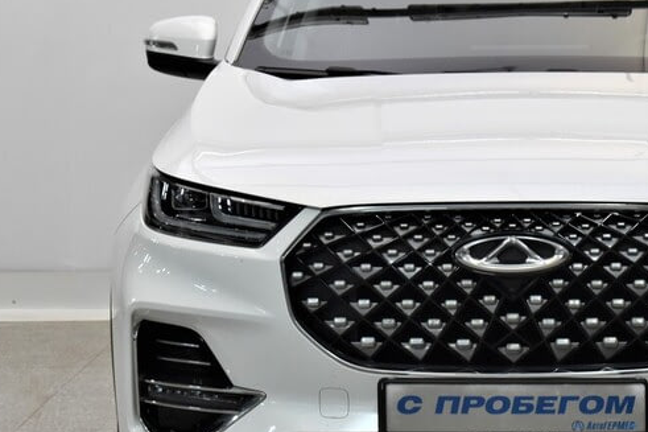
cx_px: 511
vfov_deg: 10.4
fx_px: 2375
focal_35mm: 132
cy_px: 177
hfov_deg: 15.4
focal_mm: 48
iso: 800
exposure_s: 1/50
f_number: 9
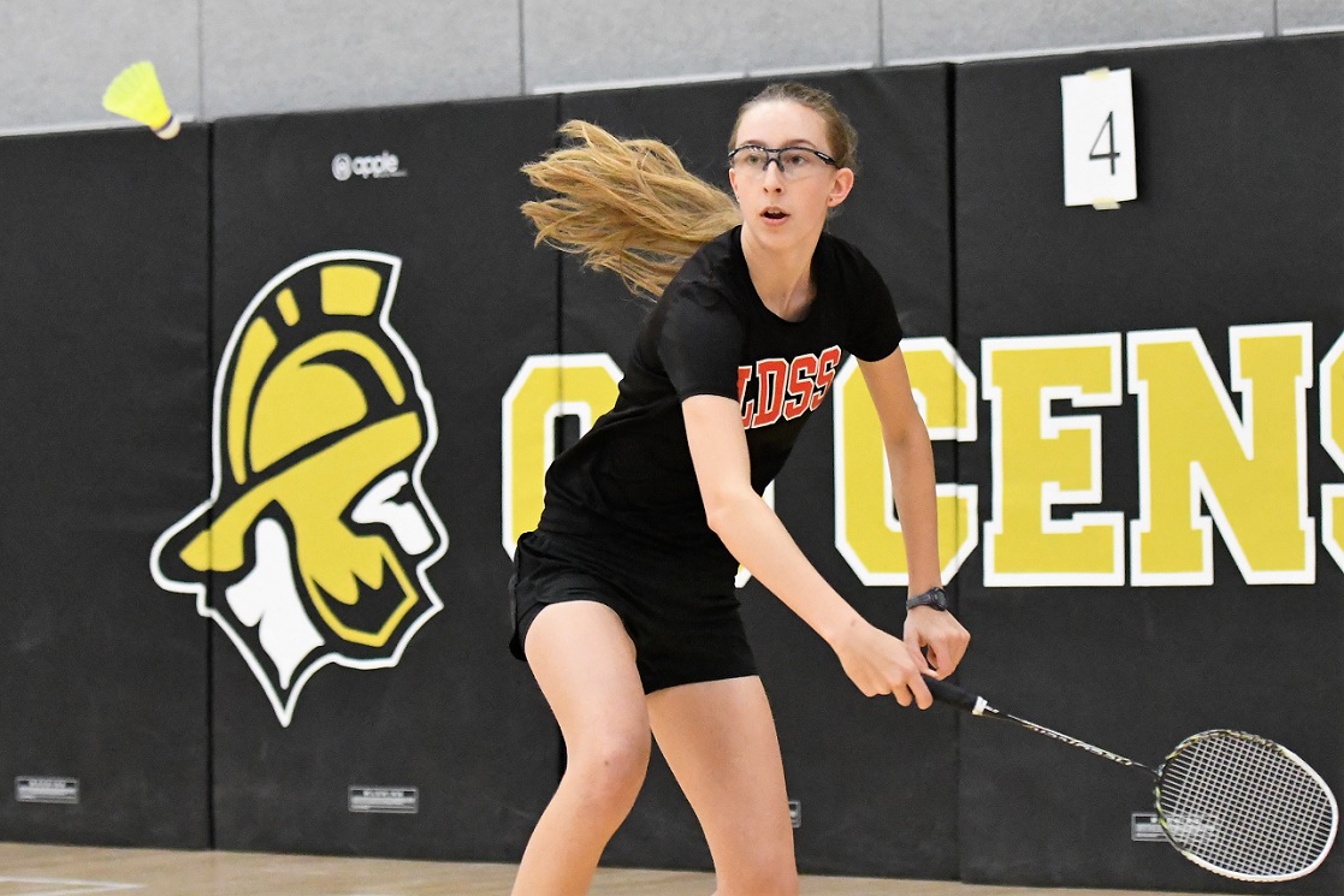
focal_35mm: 105
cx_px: 672
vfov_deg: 13.0
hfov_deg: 19.5
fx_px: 3920
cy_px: 448
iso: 7200
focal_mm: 70
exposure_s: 1/1000
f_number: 2.8
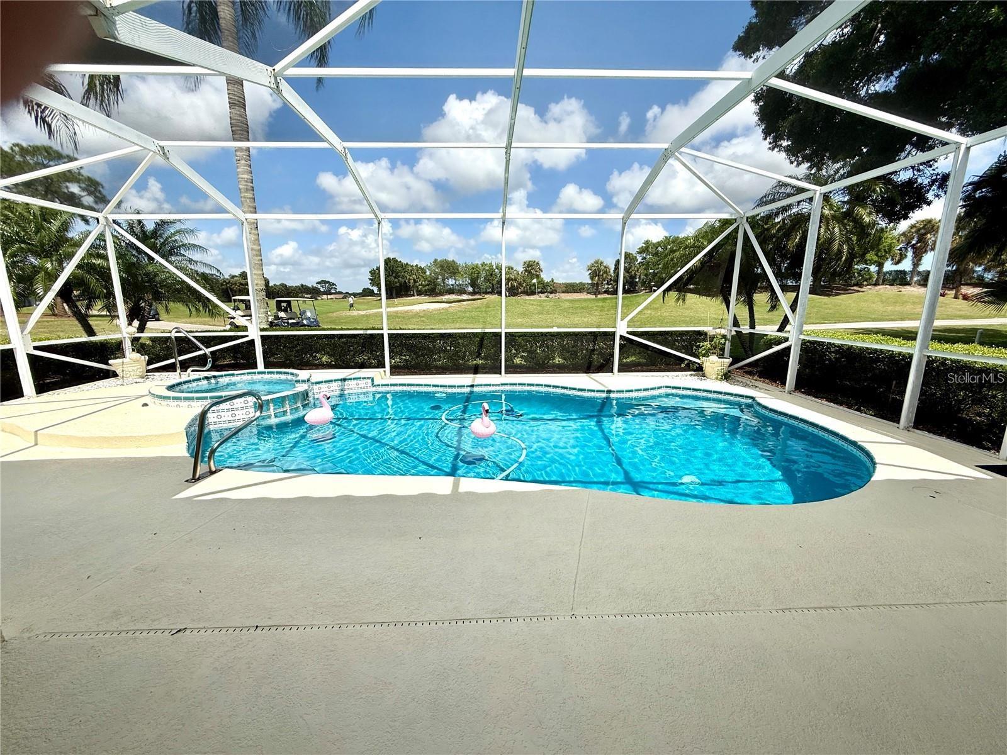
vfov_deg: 85.7
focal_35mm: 14
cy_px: 378
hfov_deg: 102.1
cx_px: 504
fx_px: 407
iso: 50
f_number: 2.2
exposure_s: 1/1961
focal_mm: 2.22
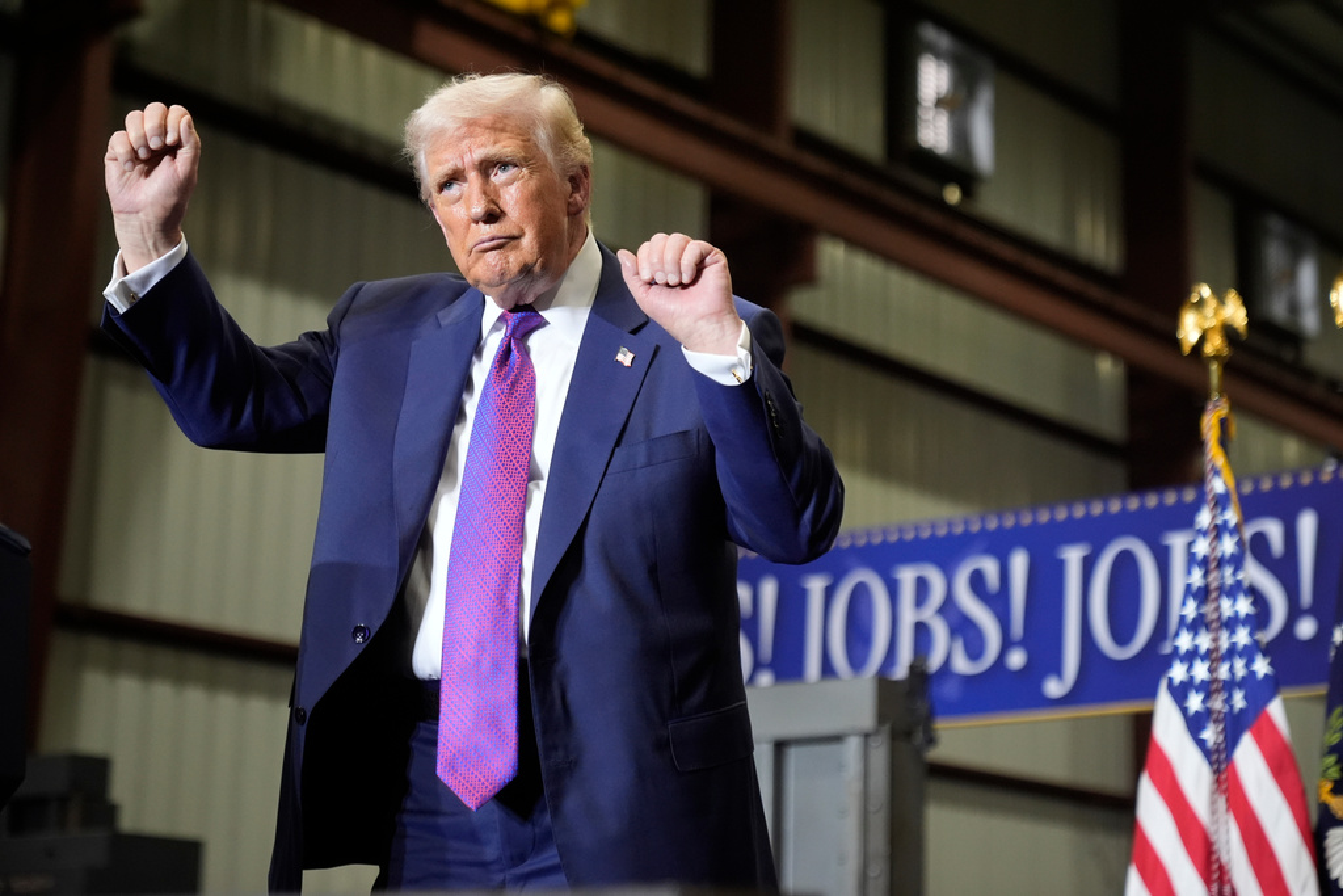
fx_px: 2612
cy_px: 448
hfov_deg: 28.8
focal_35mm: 70
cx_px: 672
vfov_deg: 19.5
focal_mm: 70
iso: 3200
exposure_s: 1/640
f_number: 2.8
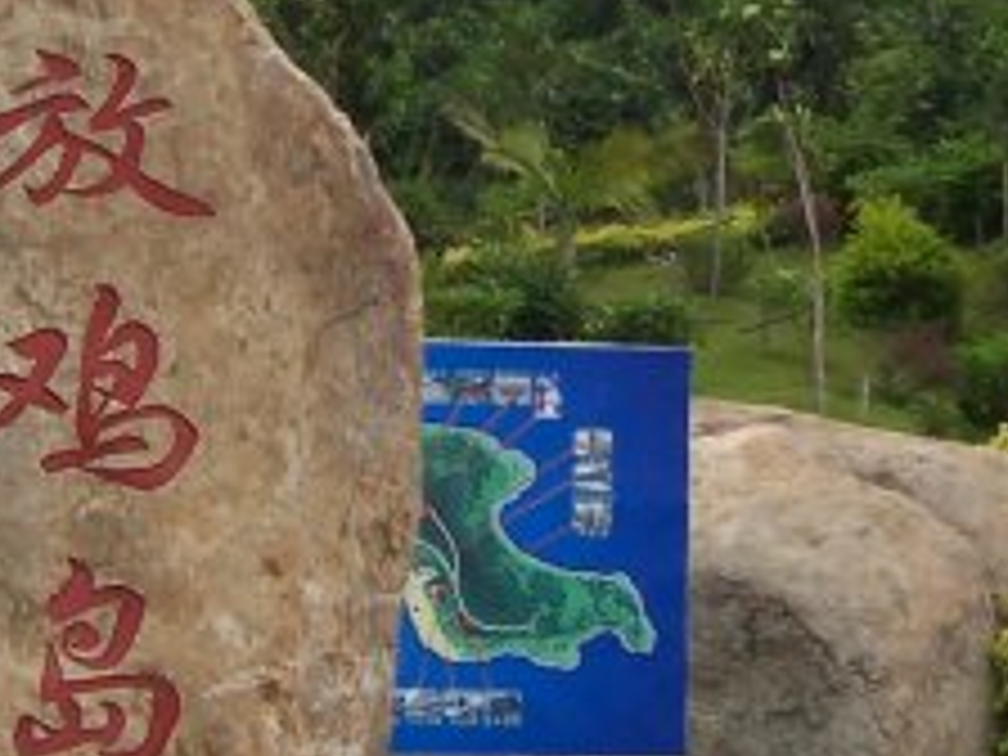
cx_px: 616
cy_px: 101
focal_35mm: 160
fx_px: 4659
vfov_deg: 9.2
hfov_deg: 12.3
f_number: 6.7
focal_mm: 8
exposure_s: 1/500
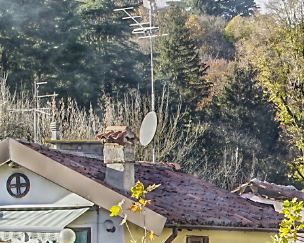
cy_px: 301
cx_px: 448
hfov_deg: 8.0
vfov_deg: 6.5
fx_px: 2141
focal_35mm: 238
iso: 200
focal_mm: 32.5
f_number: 7.1
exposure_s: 1/60
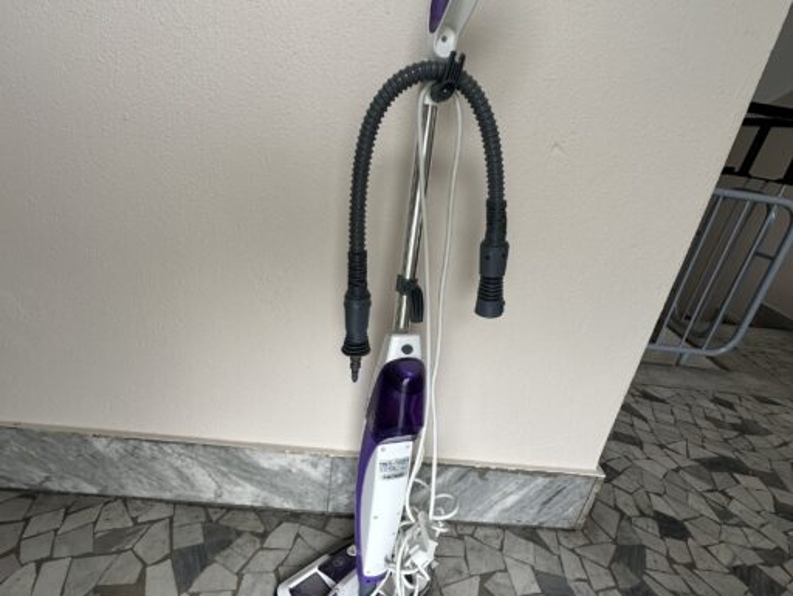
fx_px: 321
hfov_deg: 102.0
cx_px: 396
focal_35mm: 14
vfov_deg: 85.8
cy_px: 298
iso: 100
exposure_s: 1/99
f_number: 2.2
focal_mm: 2.22
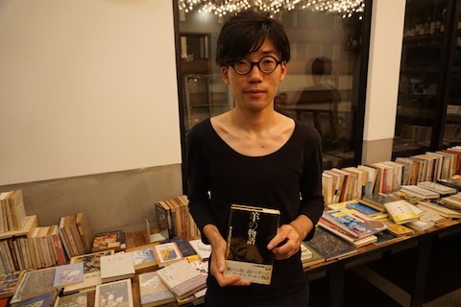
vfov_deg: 53.1
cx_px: 230
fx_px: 307
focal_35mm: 24
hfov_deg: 73.7
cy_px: 154
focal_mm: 16
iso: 3200
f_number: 3.5
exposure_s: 1/80
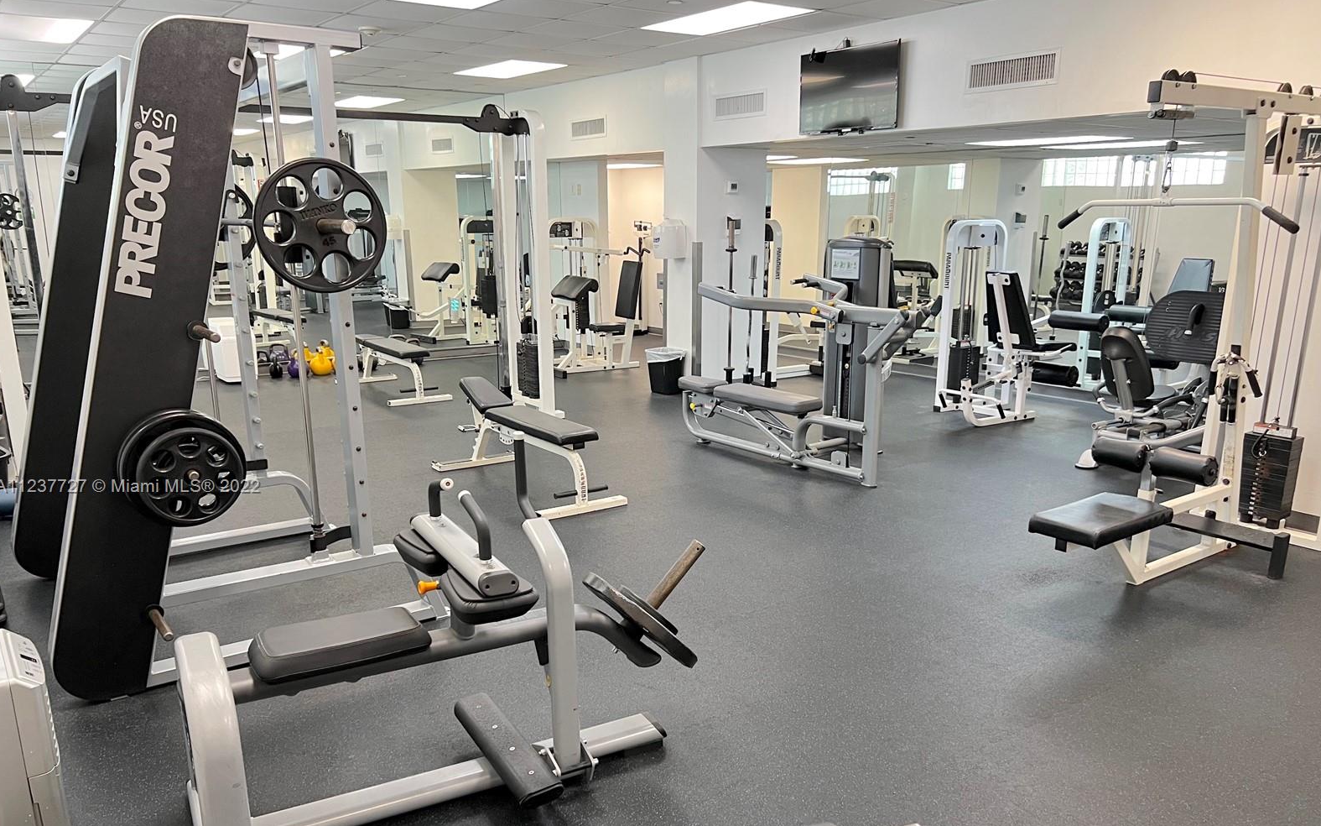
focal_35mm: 28
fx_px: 1008
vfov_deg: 44.3
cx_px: 663
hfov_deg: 66.5
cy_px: 488
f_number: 1.5
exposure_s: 1/60
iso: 100
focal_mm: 5.7
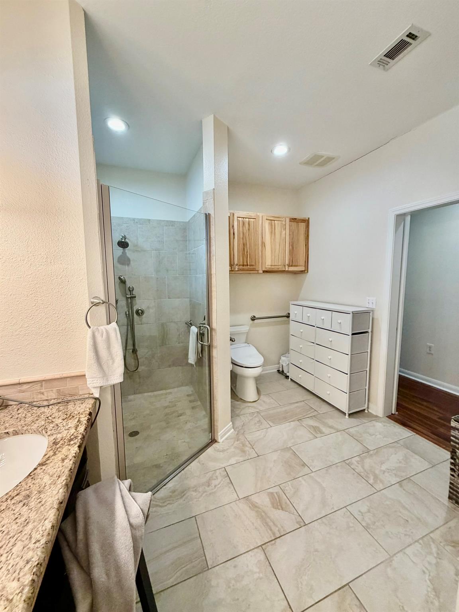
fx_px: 248
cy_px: 306
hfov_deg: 85.7
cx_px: 230
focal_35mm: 14
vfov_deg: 102.1
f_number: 2.2
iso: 250
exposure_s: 1/120
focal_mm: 2.22
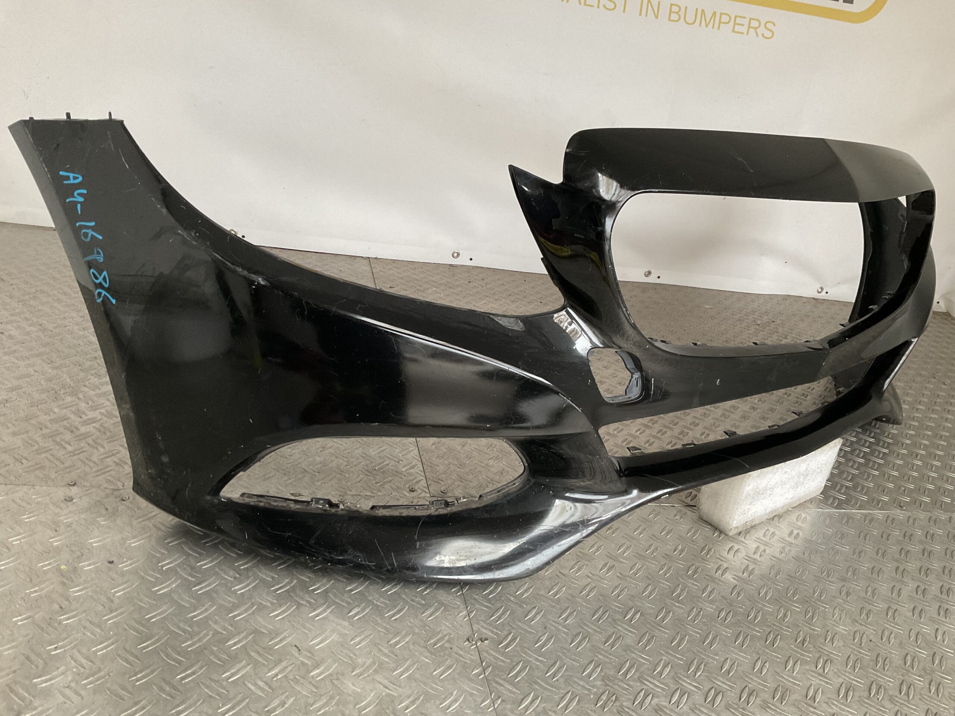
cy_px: 358
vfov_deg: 48.2
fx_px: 800
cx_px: 478
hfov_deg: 61.7
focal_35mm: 29
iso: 160
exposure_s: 1/50
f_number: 1.8
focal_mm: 3
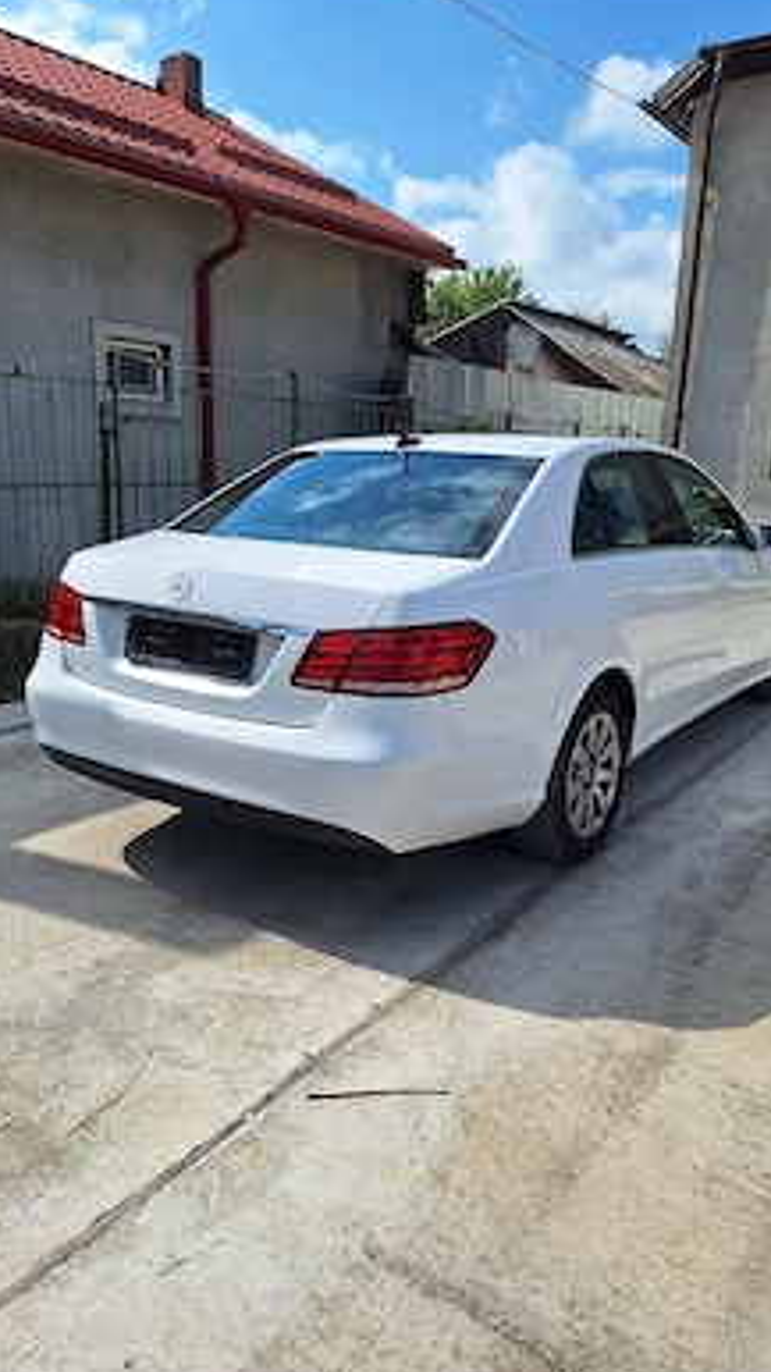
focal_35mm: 26
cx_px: 401
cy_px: 686
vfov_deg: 71.9
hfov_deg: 44.4
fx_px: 945
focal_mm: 5.54
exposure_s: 1/5000
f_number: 1.8
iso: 40
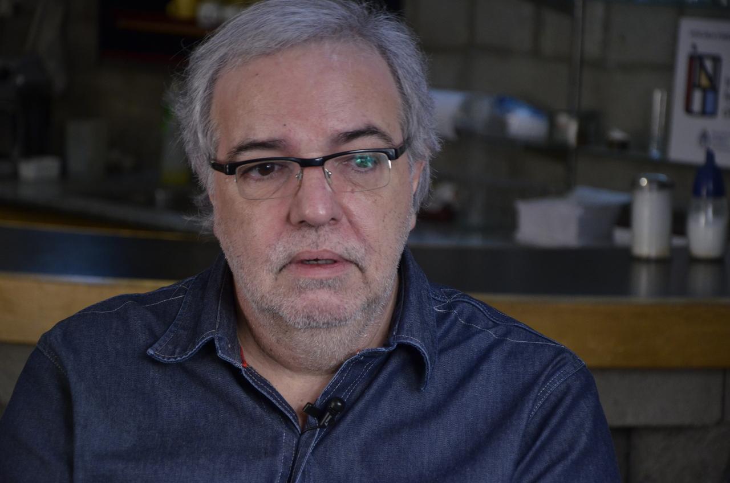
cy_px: 242
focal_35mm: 128
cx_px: 365
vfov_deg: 10.7
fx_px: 2580
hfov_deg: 16.1
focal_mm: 85
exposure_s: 1/100
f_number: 5.6
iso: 1000
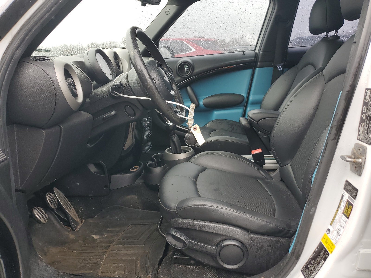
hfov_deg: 67.3
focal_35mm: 26
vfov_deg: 53.1
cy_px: 139
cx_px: 186
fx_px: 279
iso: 50
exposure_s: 1/312
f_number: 1.5
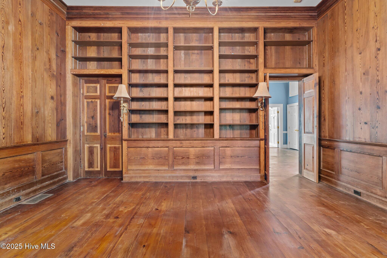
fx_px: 172
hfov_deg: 96.7
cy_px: 129
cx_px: 194
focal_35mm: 16
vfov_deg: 73.7
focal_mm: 16
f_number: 8
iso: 500
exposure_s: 6
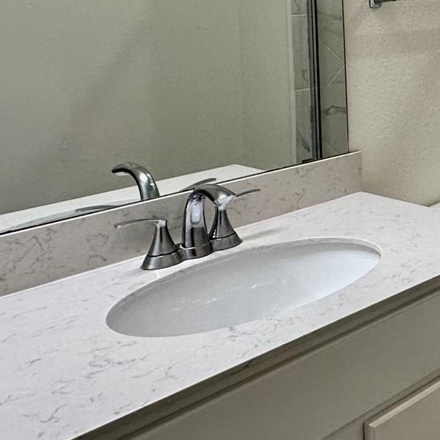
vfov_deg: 39.5
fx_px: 575
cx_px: 529
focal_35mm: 40
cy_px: 63
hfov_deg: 33.8
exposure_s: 1/120
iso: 160
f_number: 2.2
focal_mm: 2.22
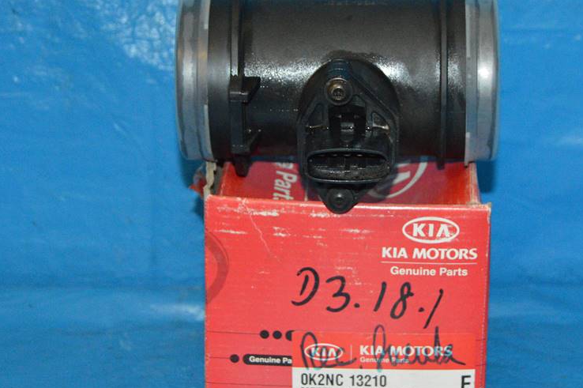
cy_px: 218
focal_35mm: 104
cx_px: 315
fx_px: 1683
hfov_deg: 19.6
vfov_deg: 13.1
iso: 3200
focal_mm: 42
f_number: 5
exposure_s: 1/60
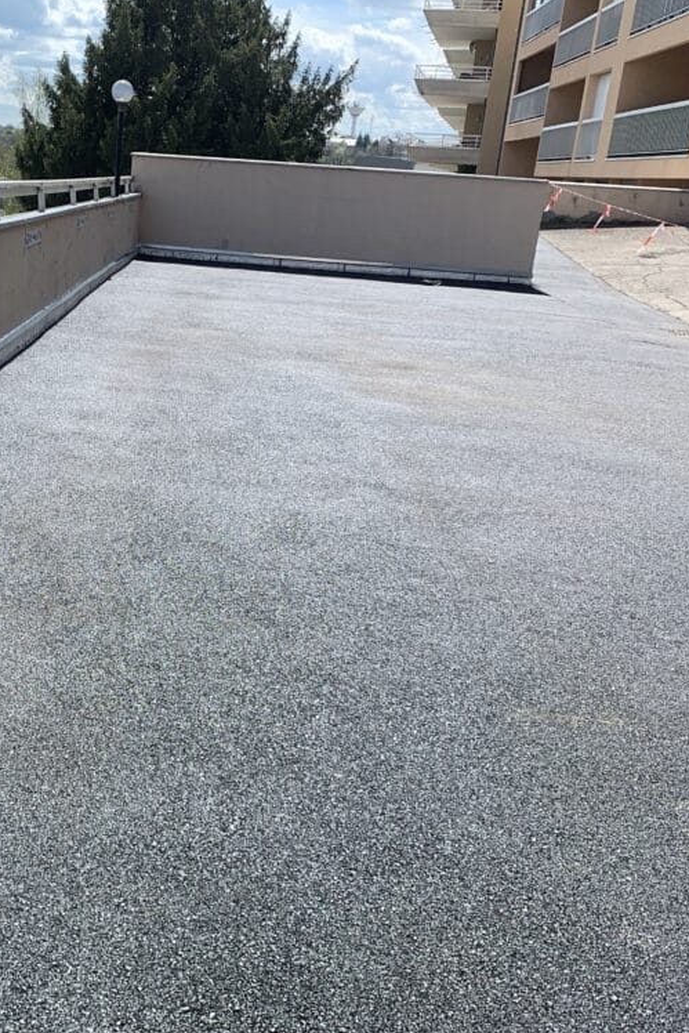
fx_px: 1062
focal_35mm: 37
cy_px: 526
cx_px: 119
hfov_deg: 34.6
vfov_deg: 51.9
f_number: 1.8
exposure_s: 1/1610
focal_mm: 4.25
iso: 25
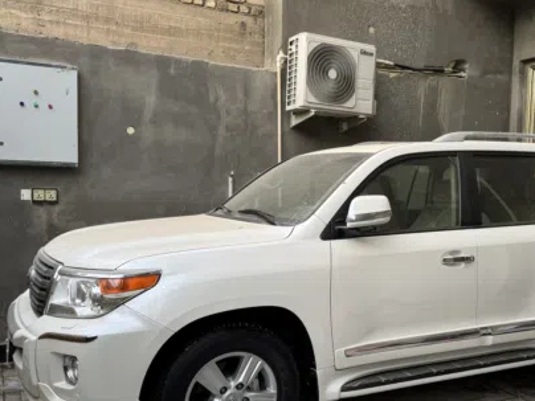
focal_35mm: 38
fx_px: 587
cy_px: 232
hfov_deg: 48.6
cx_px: 326
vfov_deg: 37.6
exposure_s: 1/158
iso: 64
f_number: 1.78
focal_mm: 6.76
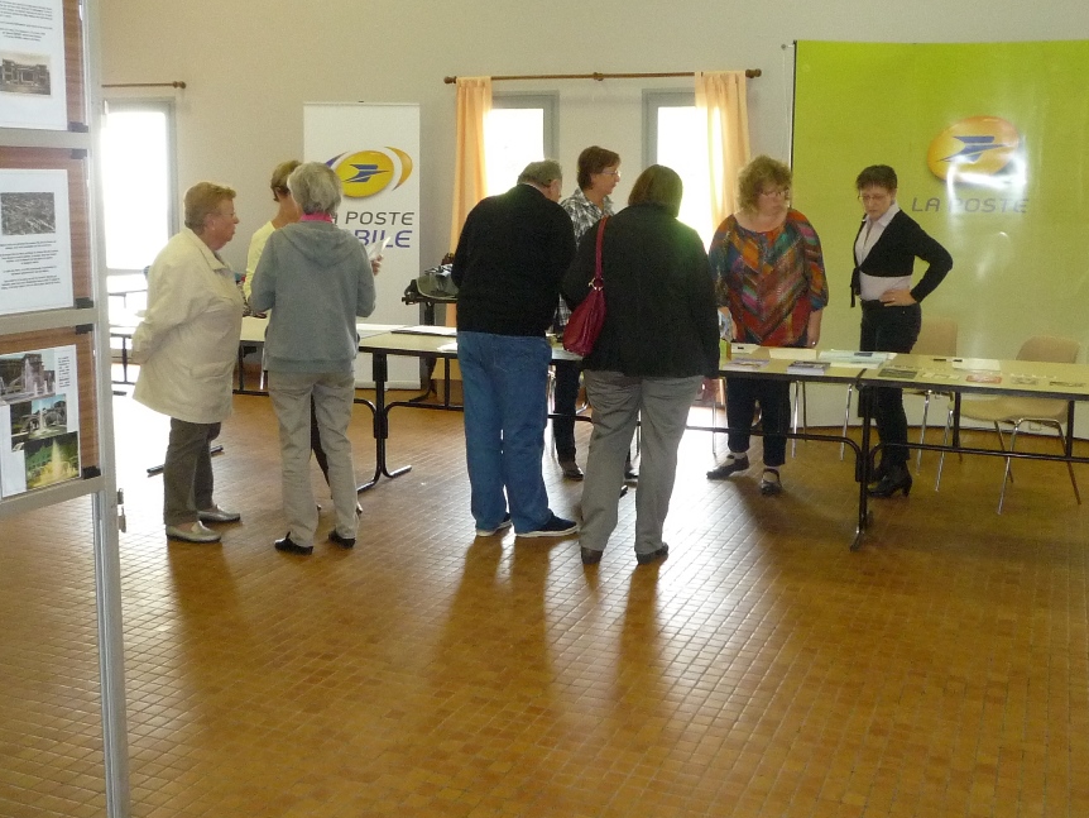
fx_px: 1196
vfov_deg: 37.6
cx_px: 586
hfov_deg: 48.9
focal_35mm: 38
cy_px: 341
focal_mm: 4.4
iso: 320
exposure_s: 1/30
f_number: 2.8
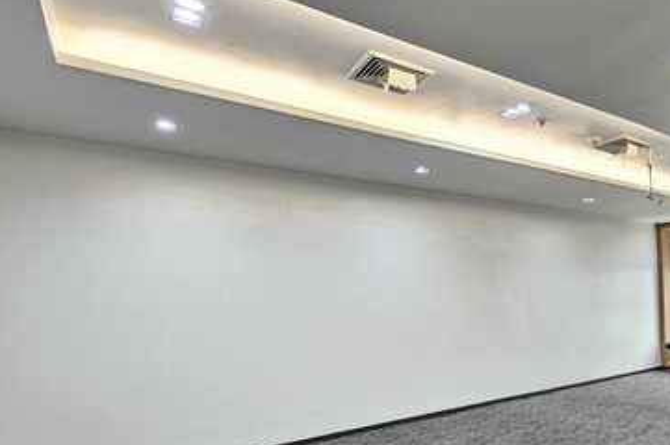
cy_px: 258
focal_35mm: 24
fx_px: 446
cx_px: 516
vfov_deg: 52.8
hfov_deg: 68.2
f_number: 2.2
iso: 200
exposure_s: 1/50
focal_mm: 1.74
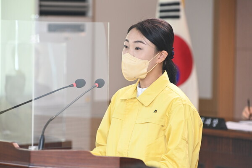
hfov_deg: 13.2
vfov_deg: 8.9
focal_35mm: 155
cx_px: 126
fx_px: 1085
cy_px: 84
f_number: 5.6
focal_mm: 155
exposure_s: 1/160
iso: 1600
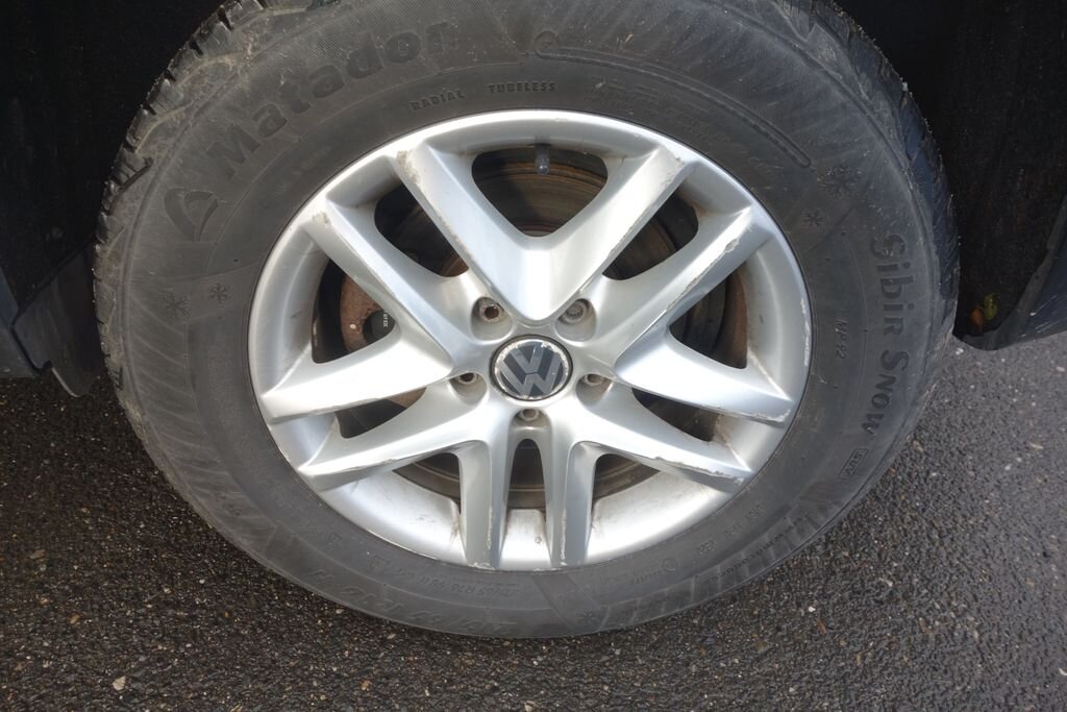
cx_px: 534
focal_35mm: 28
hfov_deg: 65.5
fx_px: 830
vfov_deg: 46.4
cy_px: 356
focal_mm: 10.4
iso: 125
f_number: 4
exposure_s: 1/100
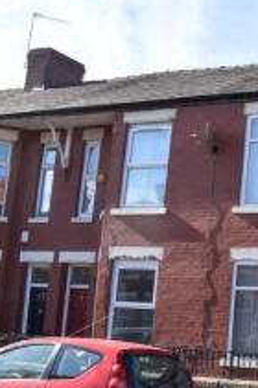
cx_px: 433
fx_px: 658
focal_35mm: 61
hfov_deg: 18.5
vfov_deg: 32.8
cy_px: 238
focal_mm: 18
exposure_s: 1/200
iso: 100
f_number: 9
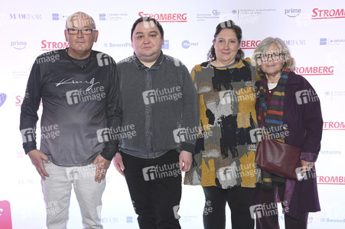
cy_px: 114
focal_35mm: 52
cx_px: 172
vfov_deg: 26.0
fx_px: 498
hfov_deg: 38.2
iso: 1250
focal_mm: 52
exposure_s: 1/50
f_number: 5
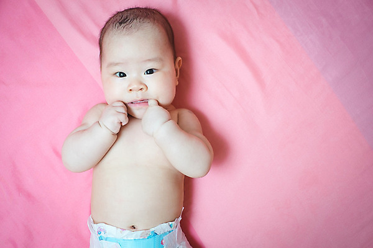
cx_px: 186
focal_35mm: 53
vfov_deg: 25.5
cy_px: 124
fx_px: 549
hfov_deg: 37.5
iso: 200
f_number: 5.6
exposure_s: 1/125
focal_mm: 35
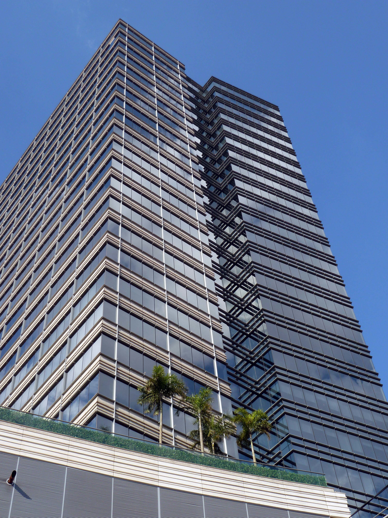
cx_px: 194
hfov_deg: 30.3
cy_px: 259
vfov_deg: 39.7
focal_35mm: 48
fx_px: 717
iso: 80
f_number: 3.8
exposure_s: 1/500
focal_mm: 7.9
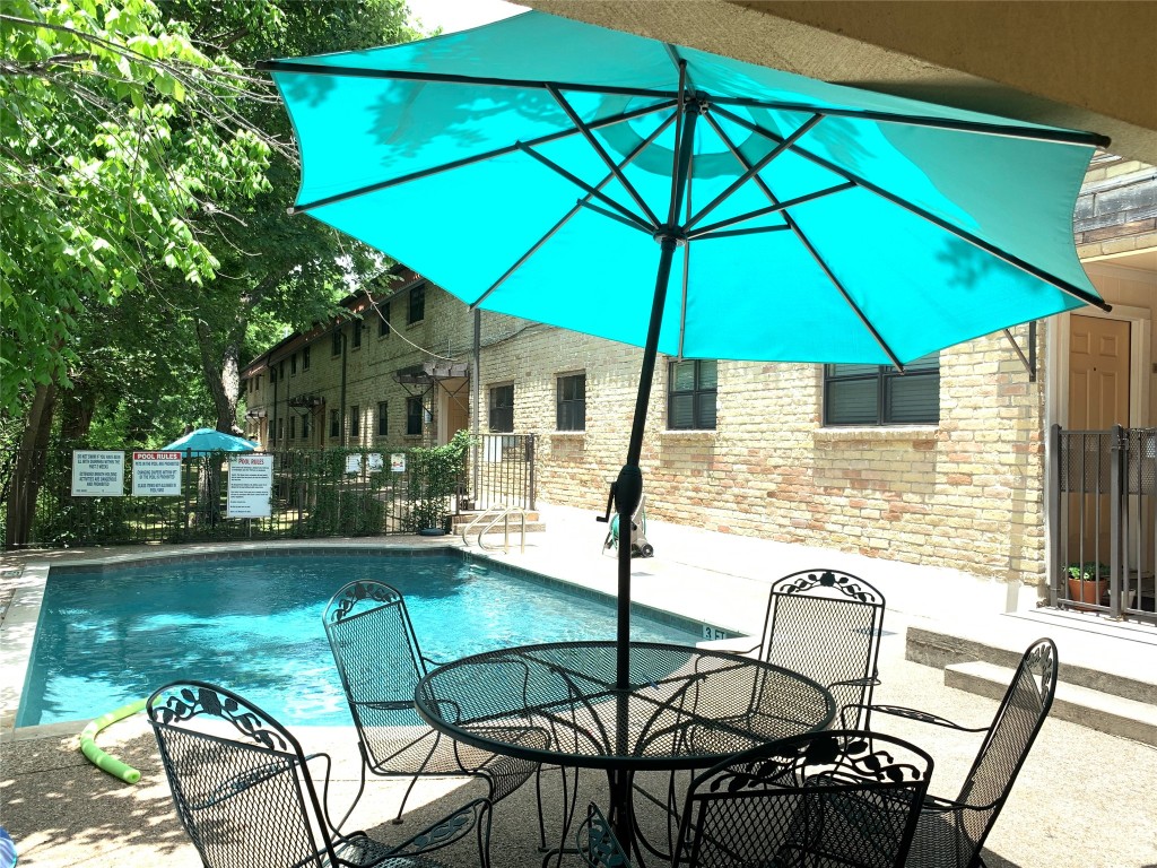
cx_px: 578
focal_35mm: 26
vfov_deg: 53.1
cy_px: 434
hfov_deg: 67.3
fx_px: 869
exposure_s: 1/347
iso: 25
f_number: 1.8
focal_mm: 4.25
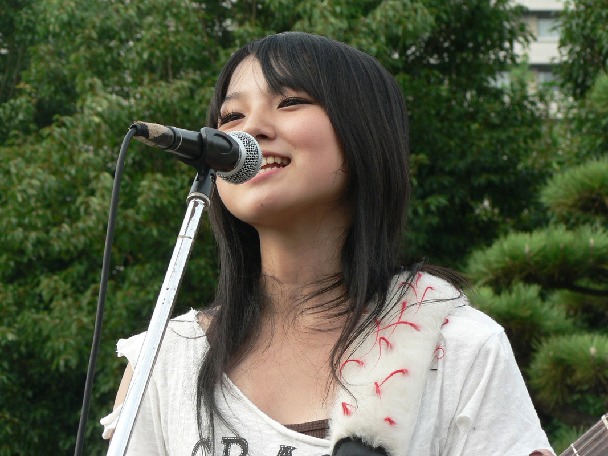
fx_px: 2582
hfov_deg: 13.4
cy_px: 228
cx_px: 304
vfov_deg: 10.1
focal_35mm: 147
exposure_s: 1/125
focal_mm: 24.6
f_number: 4
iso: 80
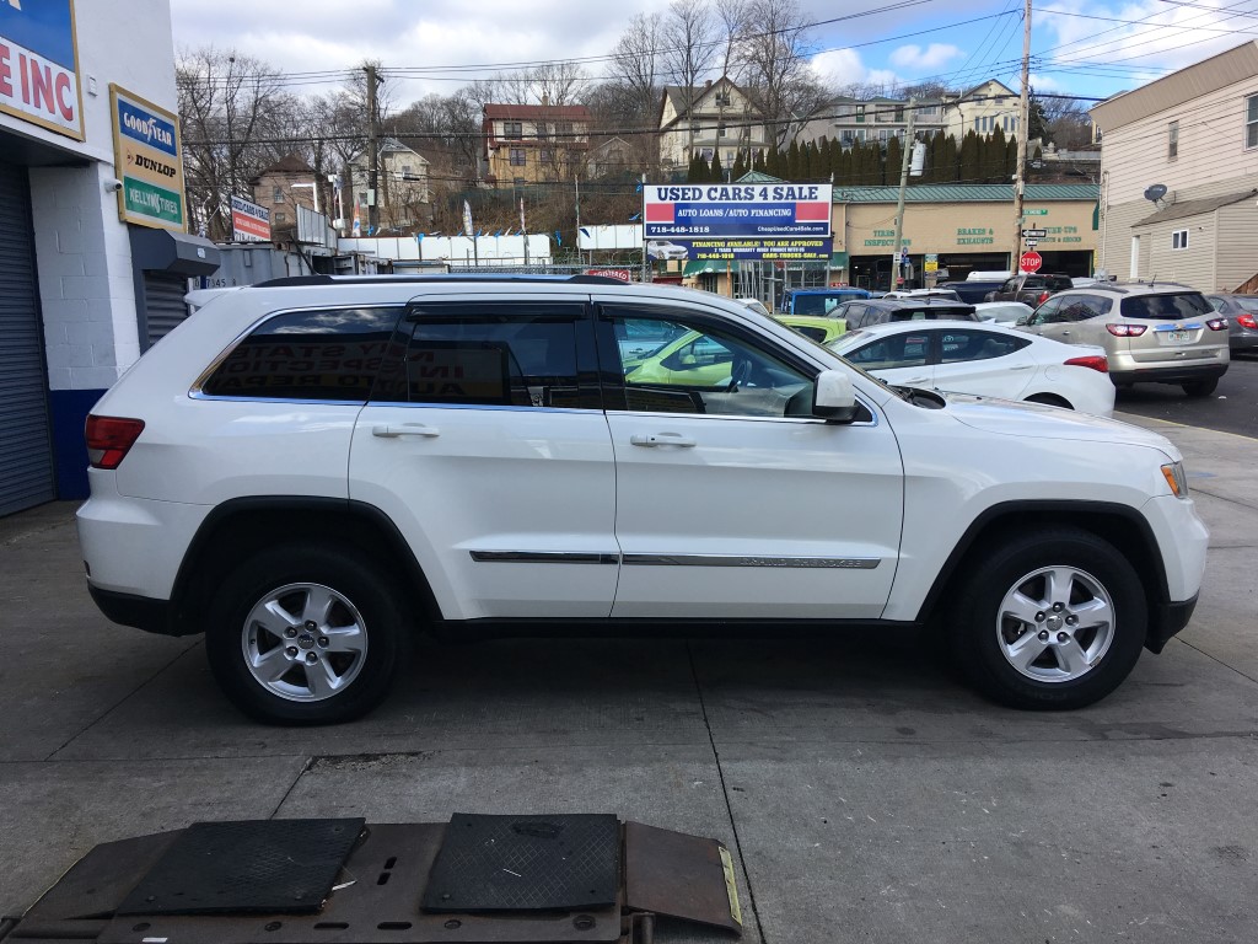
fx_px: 1054
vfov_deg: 48.2
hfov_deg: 61.7
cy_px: 472
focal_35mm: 29
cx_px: 629
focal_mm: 4.15
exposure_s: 1/635
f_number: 2.2
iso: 25
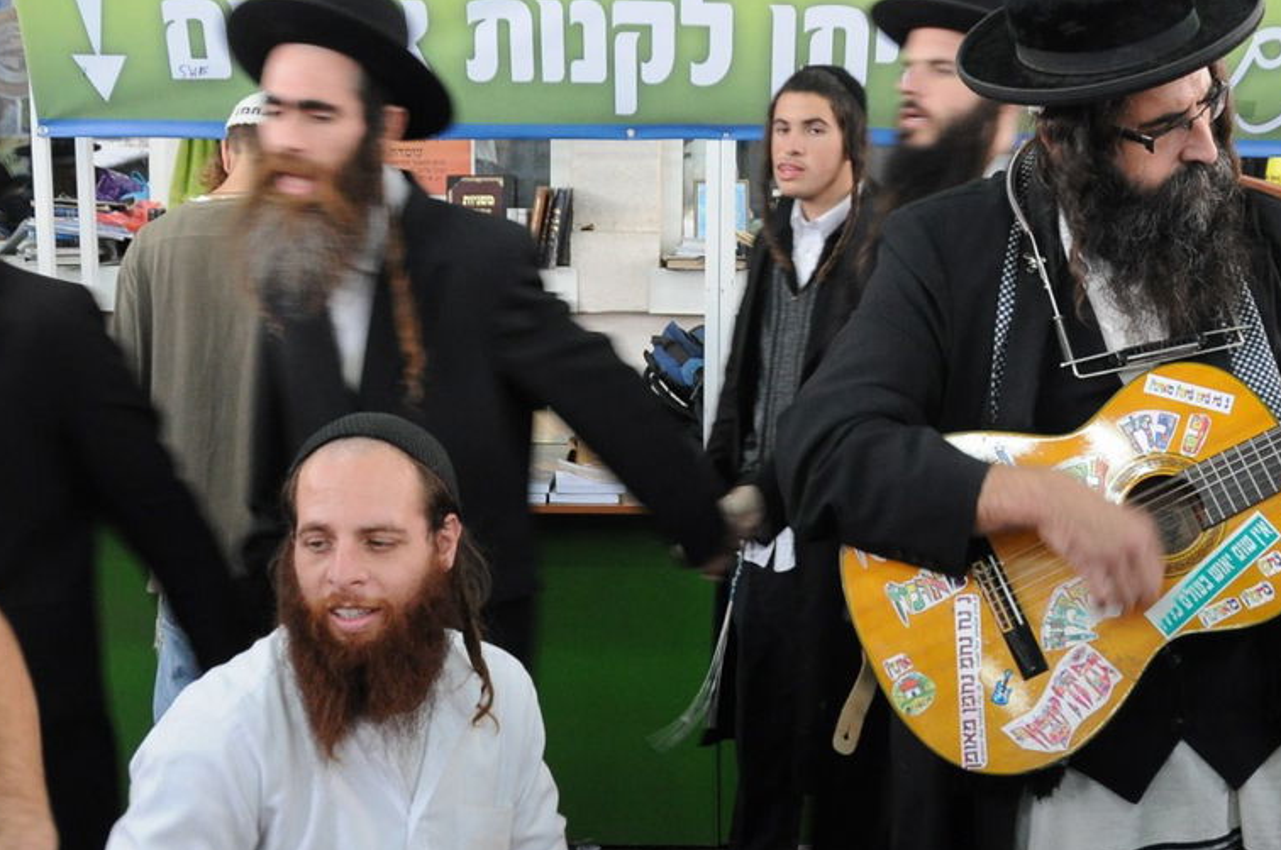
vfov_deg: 26.8
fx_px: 1777
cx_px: 812
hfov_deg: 39.3
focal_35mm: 50
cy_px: 522
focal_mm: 18
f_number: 3.5
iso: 800
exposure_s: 1/50
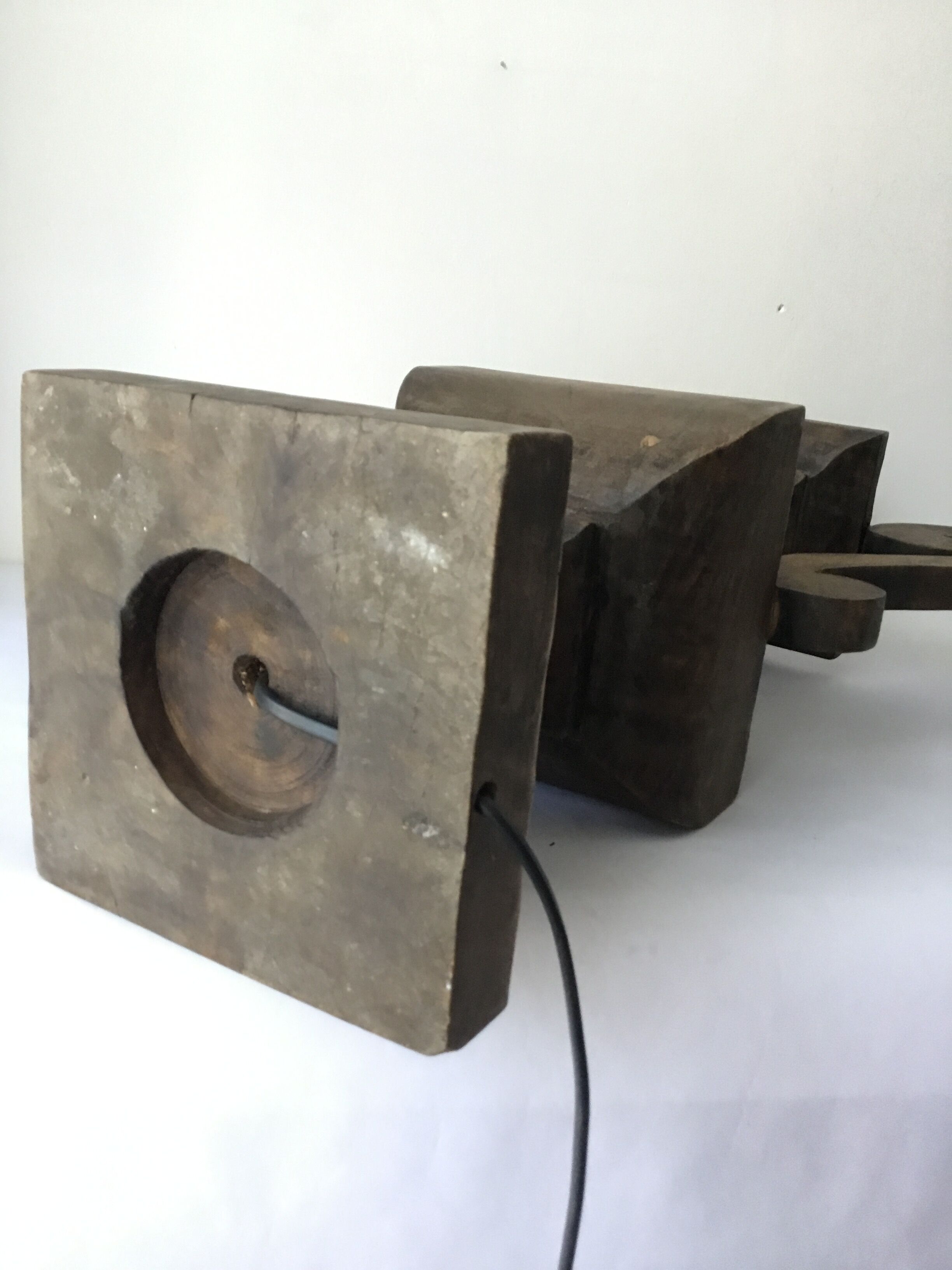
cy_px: 635
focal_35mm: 31
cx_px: 476
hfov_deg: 45.4
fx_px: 1137
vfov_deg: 58.4
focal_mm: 3.3
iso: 200
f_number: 2.4
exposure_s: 1/33
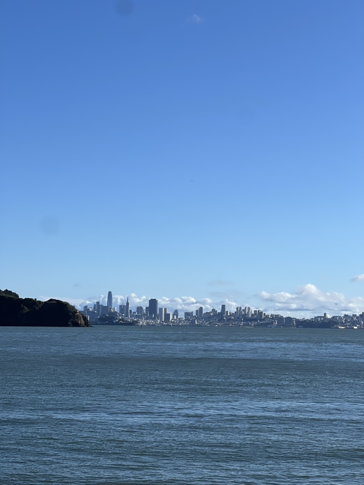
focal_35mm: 77
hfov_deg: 19.1
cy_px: 242
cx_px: 182
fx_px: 1080
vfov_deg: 25.3
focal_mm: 9
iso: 32
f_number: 2.8
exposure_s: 1/1292
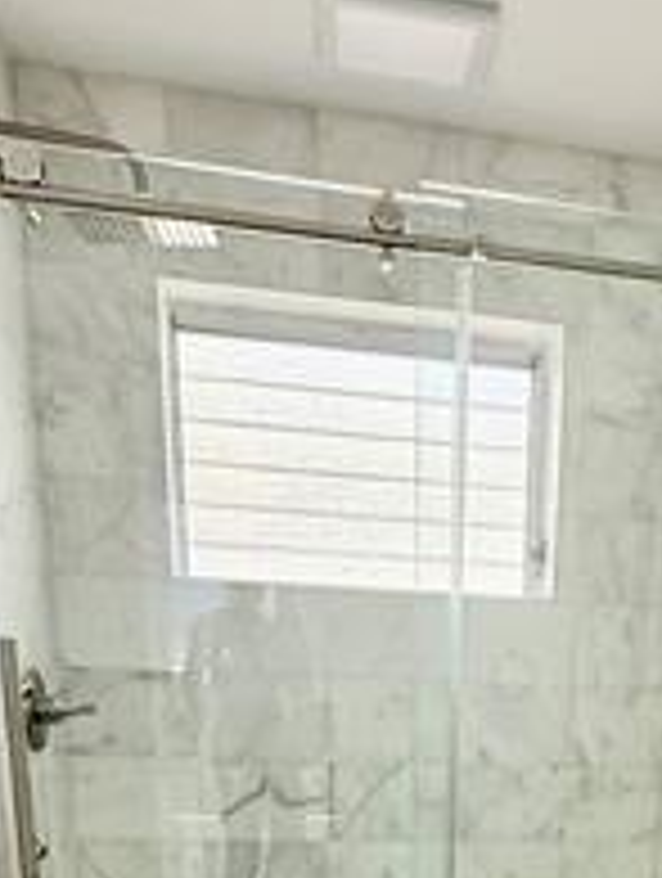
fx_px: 1093
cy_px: 955
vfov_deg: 37.1
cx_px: 563
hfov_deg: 32.4
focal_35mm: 43
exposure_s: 1/99
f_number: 2.2
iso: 160
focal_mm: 2.22
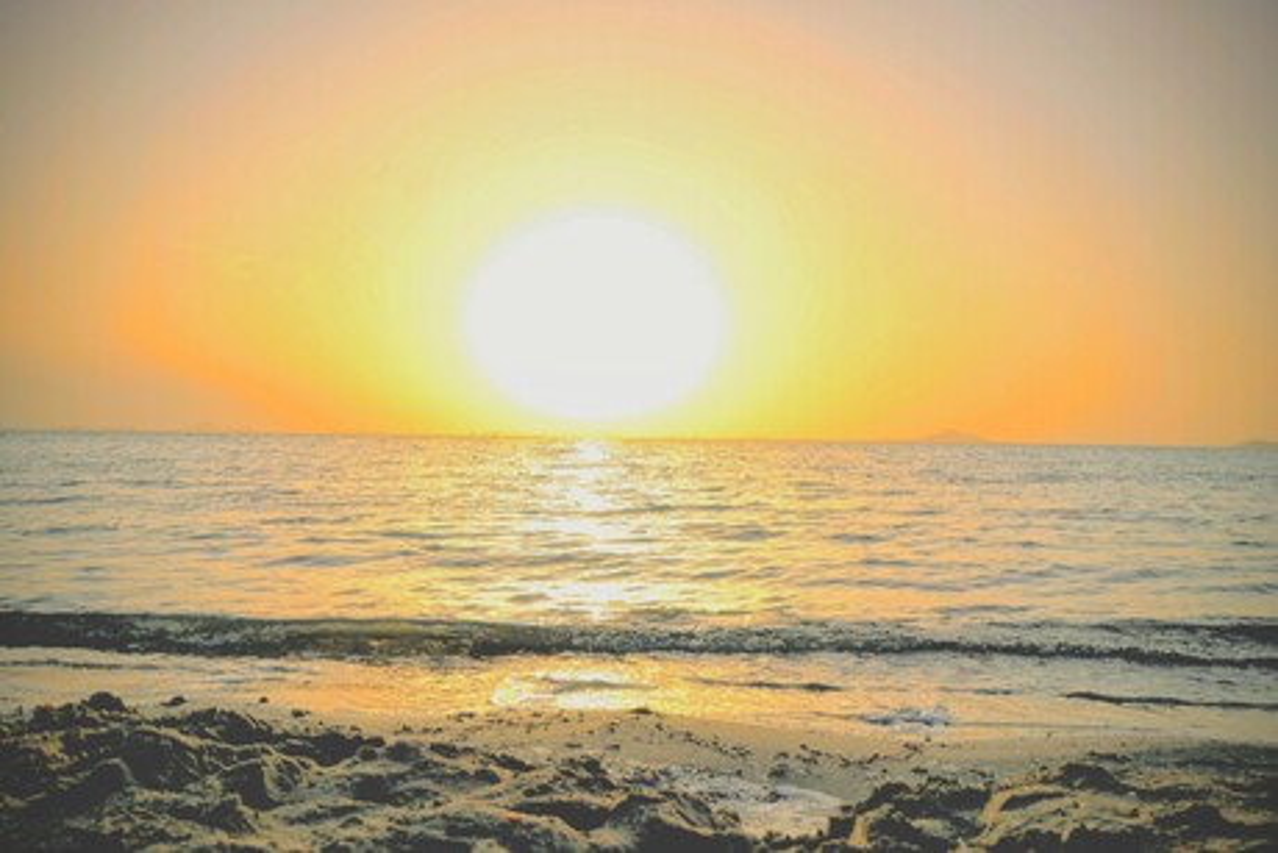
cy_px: 426
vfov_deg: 40.0
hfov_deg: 57.2
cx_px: 639
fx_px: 1172
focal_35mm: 33
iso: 100
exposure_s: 1/250
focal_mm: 22
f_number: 8
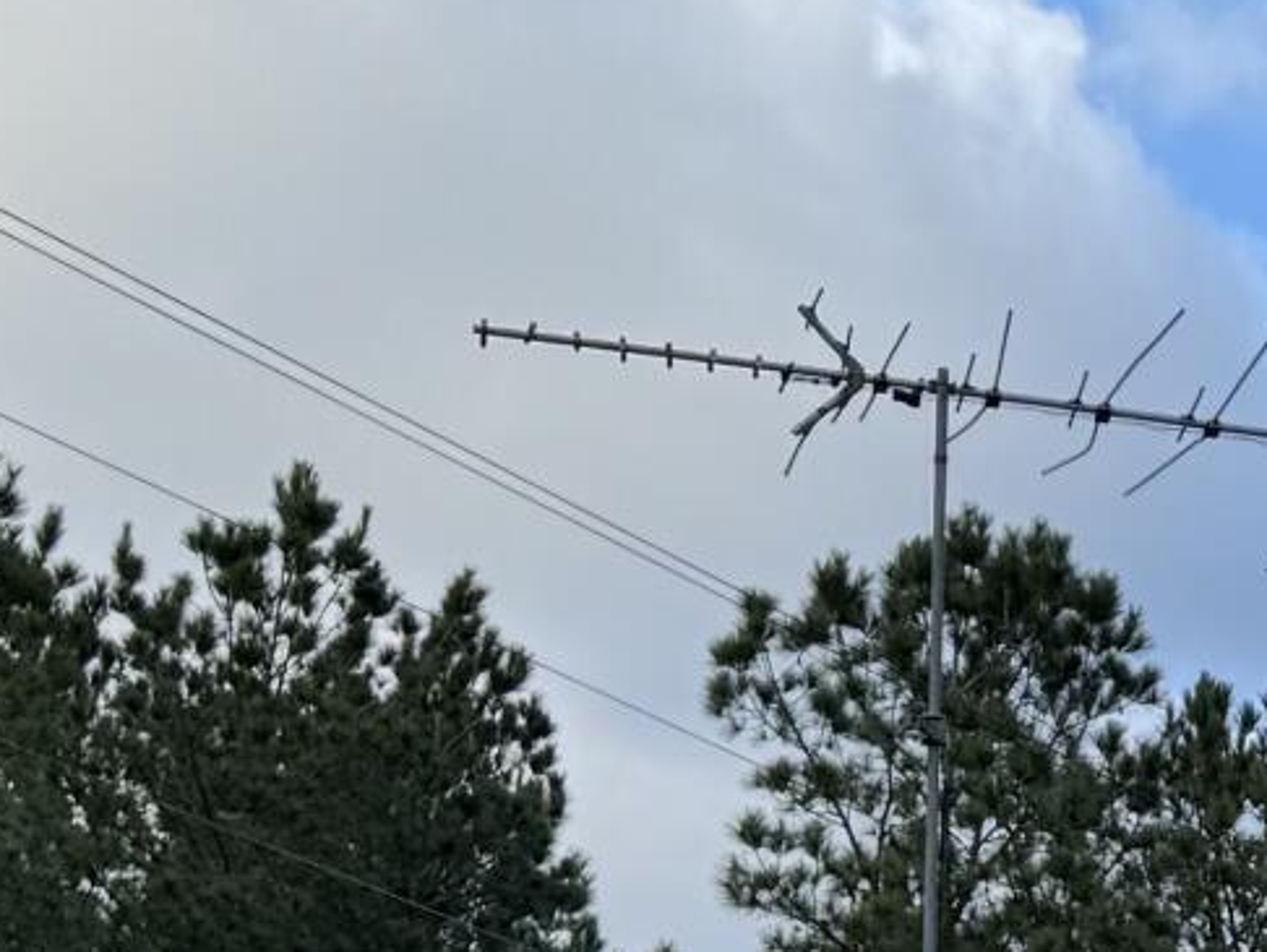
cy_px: 1541
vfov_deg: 9.7
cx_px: 2727
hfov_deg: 11.6
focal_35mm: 148
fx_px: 5420
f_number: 1.78
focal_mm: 6.76
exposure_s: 1/1215
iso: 80
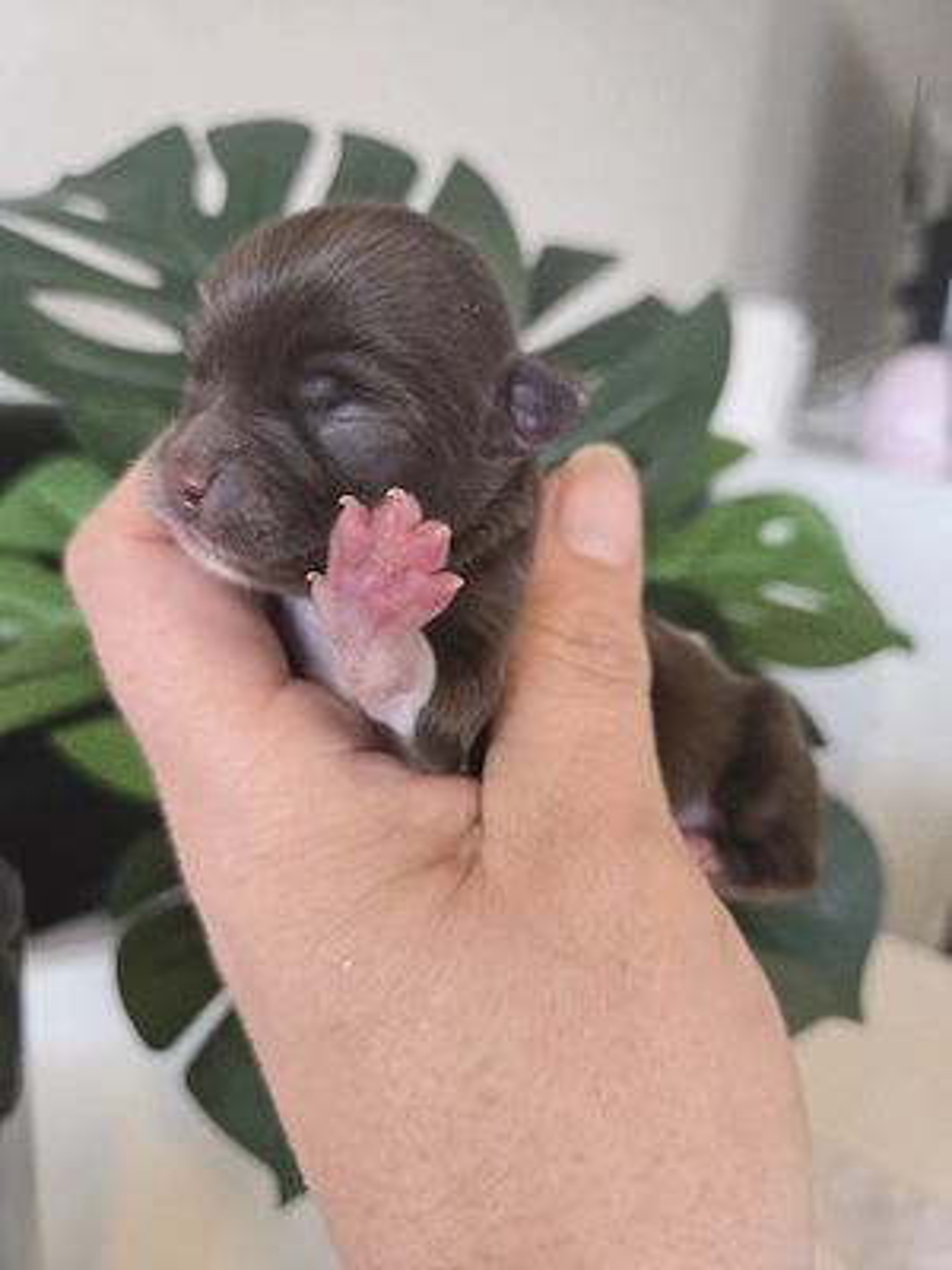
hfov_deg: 58.9
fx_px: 843
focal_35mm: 23
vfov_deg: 73.9
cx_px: 476
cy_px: 635
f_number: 1.8
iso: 200
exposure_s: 1/101
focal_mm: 5.4
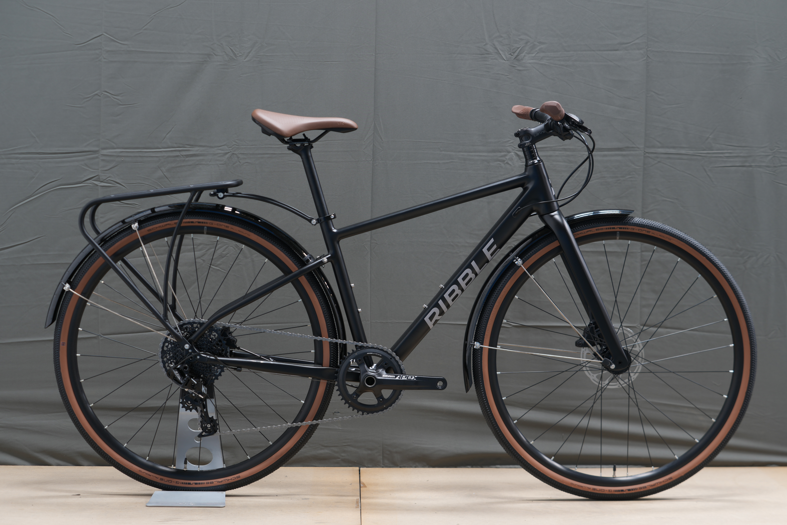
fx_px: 1530
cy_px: 262
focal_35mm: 70
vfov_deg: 19.5
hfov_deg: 28.8
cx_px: 394
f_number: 5
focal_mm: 70
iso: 100
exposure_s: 1/6
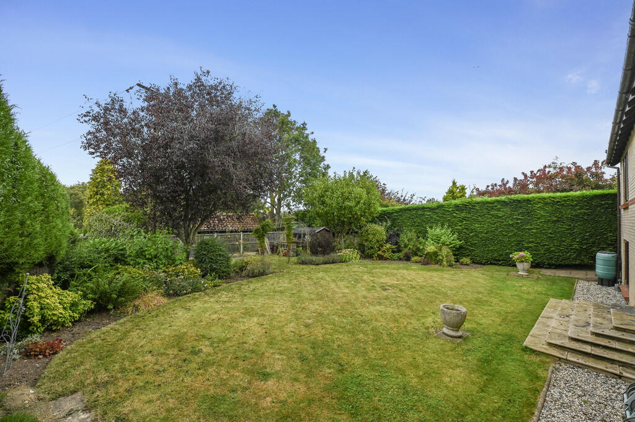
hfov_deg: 104.3
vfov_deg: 81.1
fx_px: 247
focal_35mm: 14
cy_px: 211
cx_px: 318
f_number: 8
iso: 640
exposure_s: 1/1250
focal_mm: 14
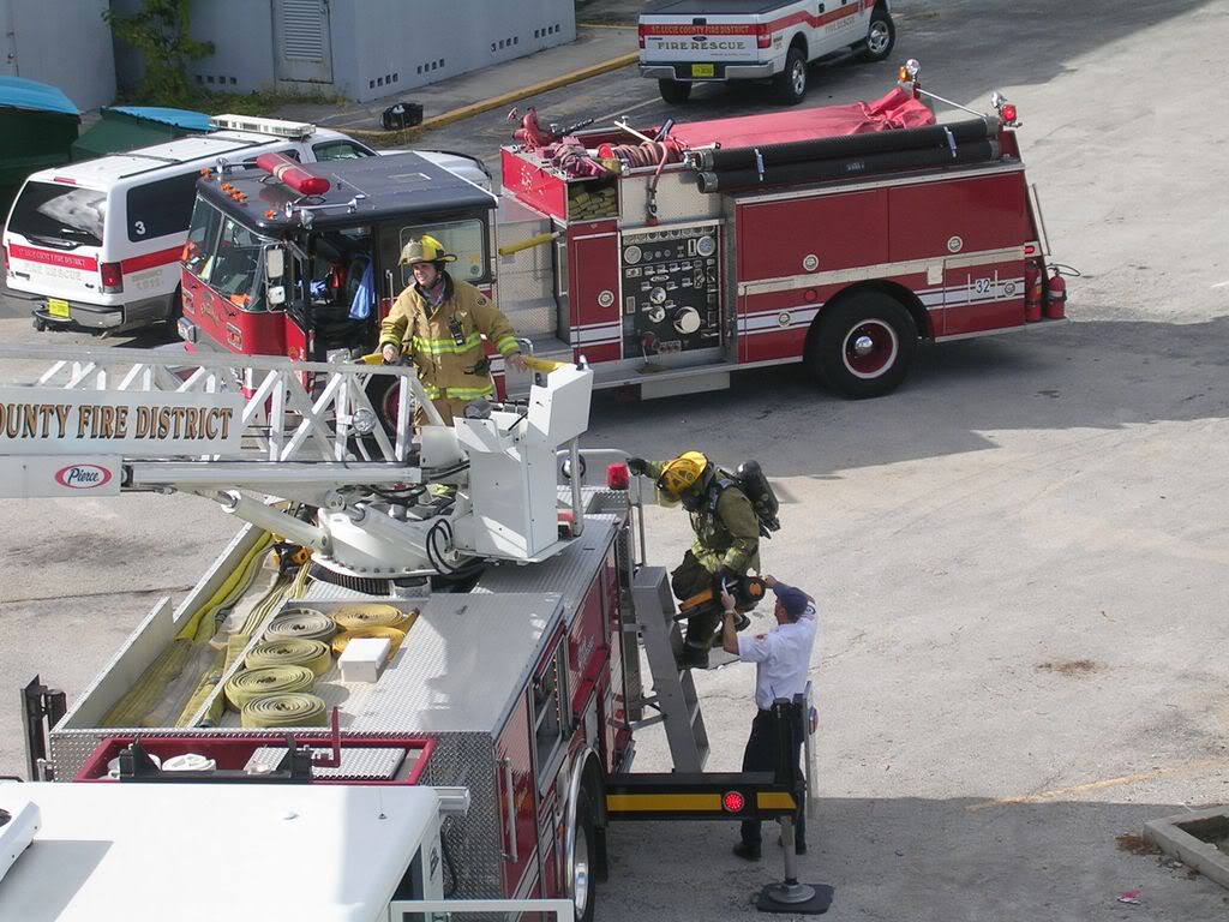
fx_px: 4083
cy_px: 461
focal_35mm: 115
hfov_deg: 17.1
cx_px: 614
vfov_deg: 12.9
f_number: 4.9
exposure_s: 1/360
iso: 50
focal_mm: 17.4
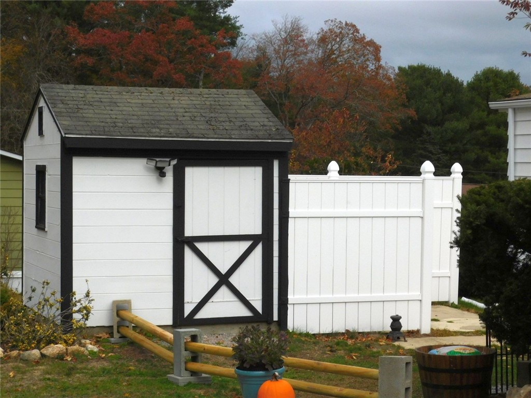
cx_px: 266
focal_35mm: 80
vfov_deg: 18.4
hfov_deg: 24.4
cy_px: 199
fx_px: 1227
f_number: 4.4
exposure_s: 1/1250
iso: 125
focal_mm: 14.2
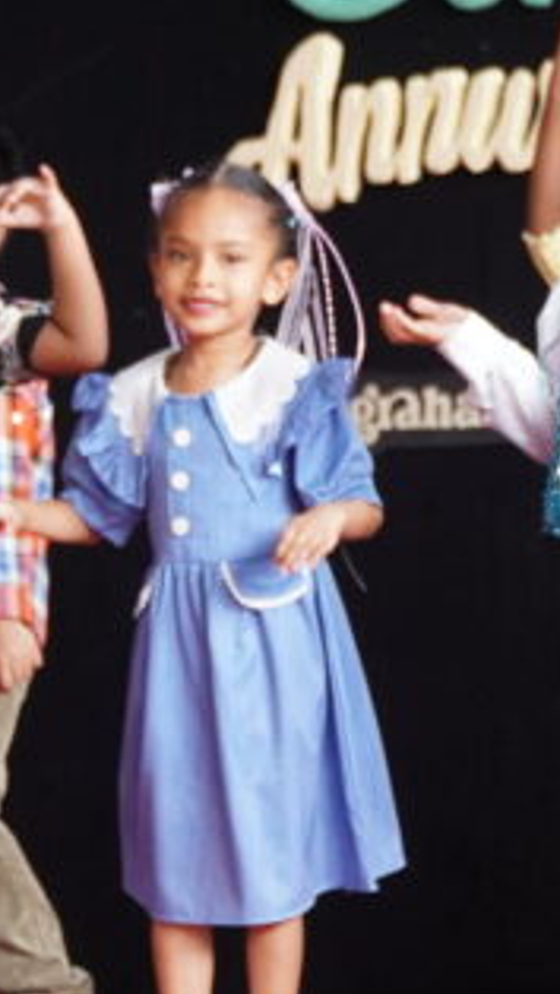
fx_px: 8908
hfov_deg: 3.6
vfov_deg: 6.4
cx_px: 114
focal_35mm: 338
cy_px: 220
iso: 1000
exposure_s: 1/320
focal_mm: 66
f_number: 4
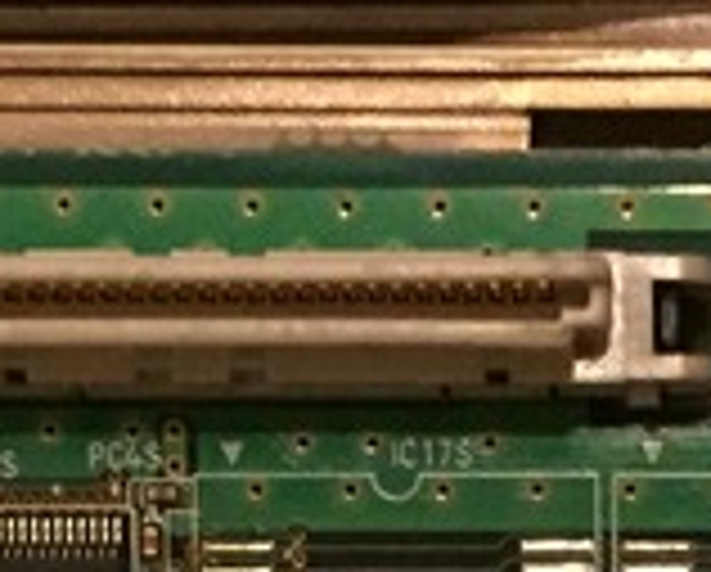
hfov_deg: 10.4
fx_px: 3858
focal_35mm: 183
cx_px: 778
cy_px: 1031
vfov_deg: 8.2
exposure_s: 1/17
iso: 320
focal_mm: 4.15
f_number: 2.2
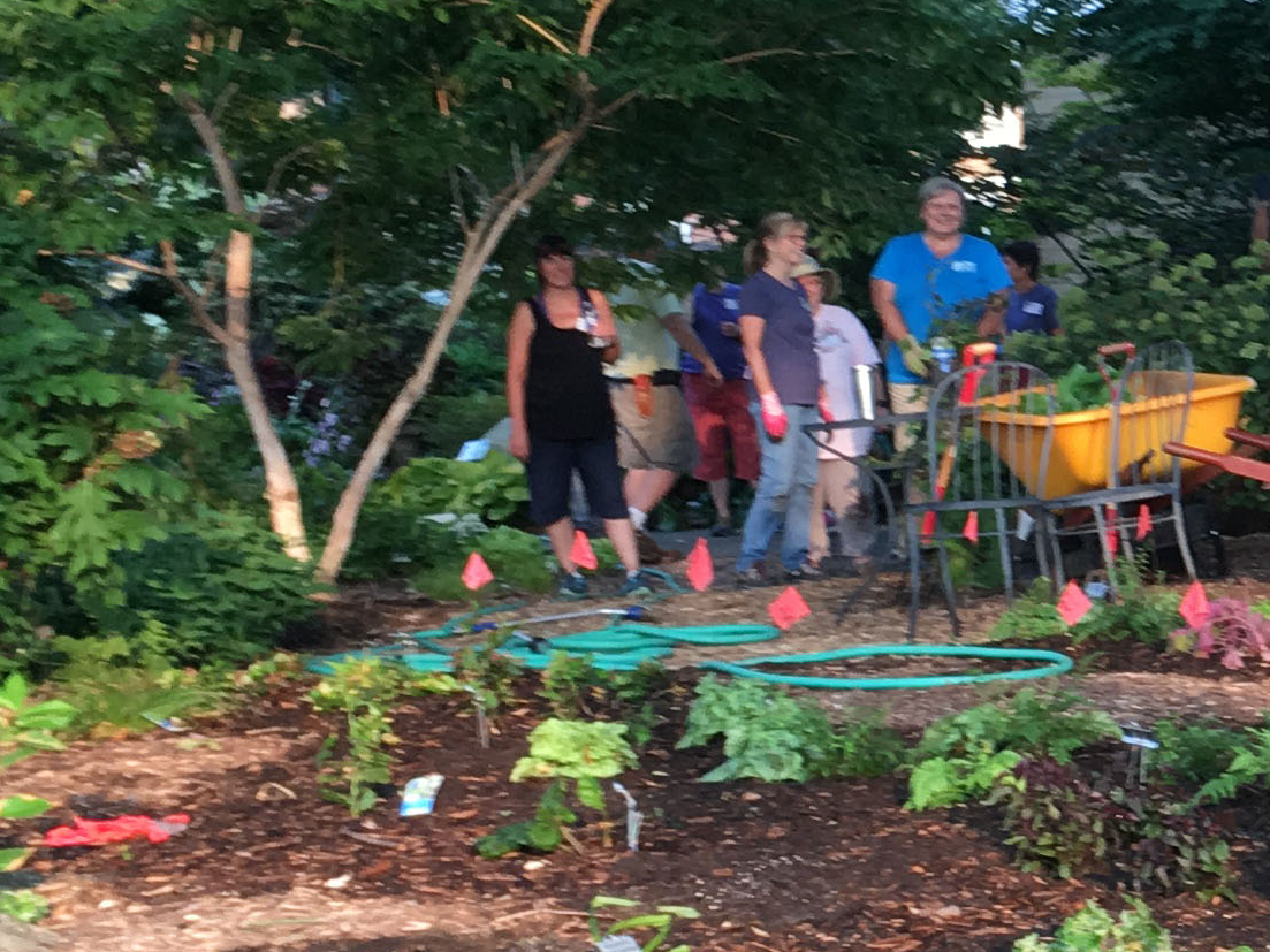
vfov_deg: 13.9
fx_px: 3889
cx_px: 1638
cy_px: 669
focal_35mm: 106
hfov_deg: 17.4
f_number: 2.2
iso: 32
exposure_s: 1/120
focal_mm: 4.15
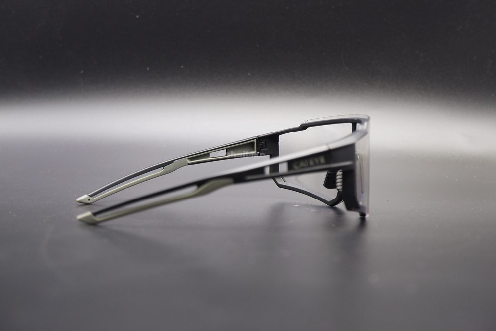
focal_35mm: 51
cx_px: 248
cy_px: 166
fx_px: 703
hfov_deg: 38.9
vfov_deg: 26.5
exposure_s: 1/50
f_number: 5
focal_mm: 34.3
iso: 800
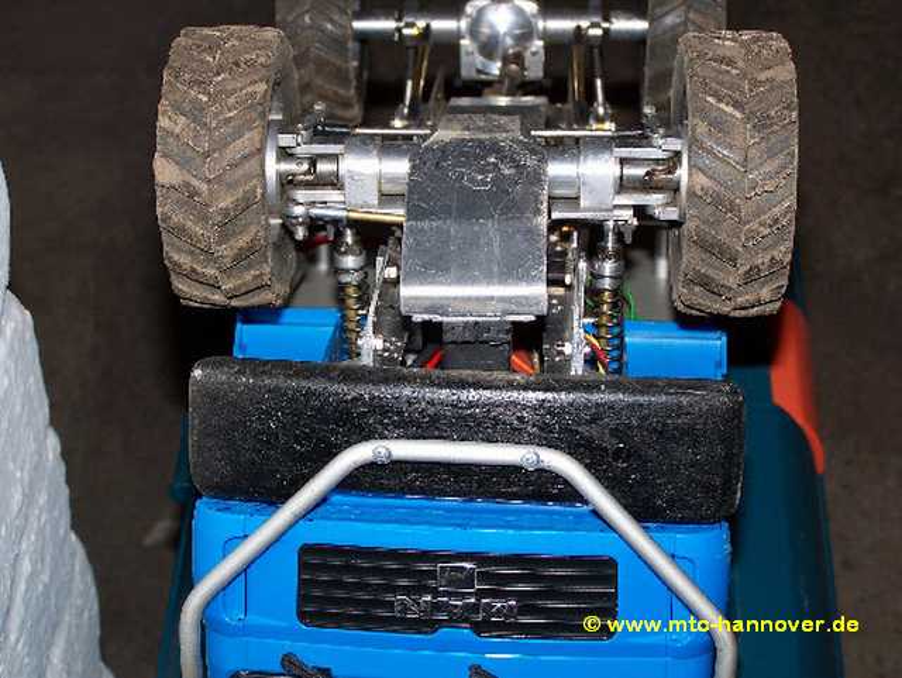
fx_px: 1956
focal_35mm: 75
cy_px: 339
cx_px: 451
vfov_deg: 19.7
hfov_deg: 26.0
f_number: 3.2
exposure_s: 1/60
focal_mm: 12.4
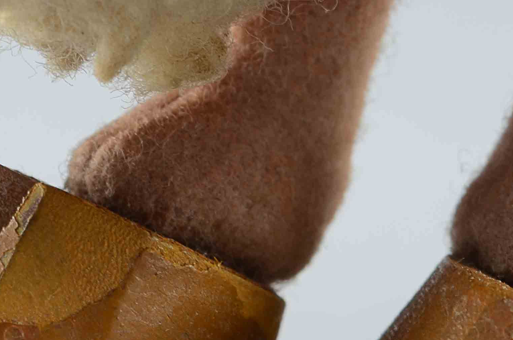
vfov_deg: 5.2
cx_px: 302
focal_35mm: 266
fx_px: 3777
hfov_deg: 7.8
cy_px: 177
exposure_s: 1/80
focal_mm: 55
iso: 100
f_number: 11
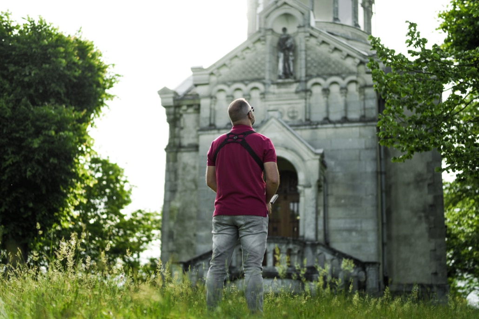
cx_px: 240
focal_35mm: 50
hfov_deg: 39.6
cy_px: 160
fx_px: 665
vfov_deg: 27.0
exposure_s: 1/1250
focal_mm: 50
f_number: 1.4
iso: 100
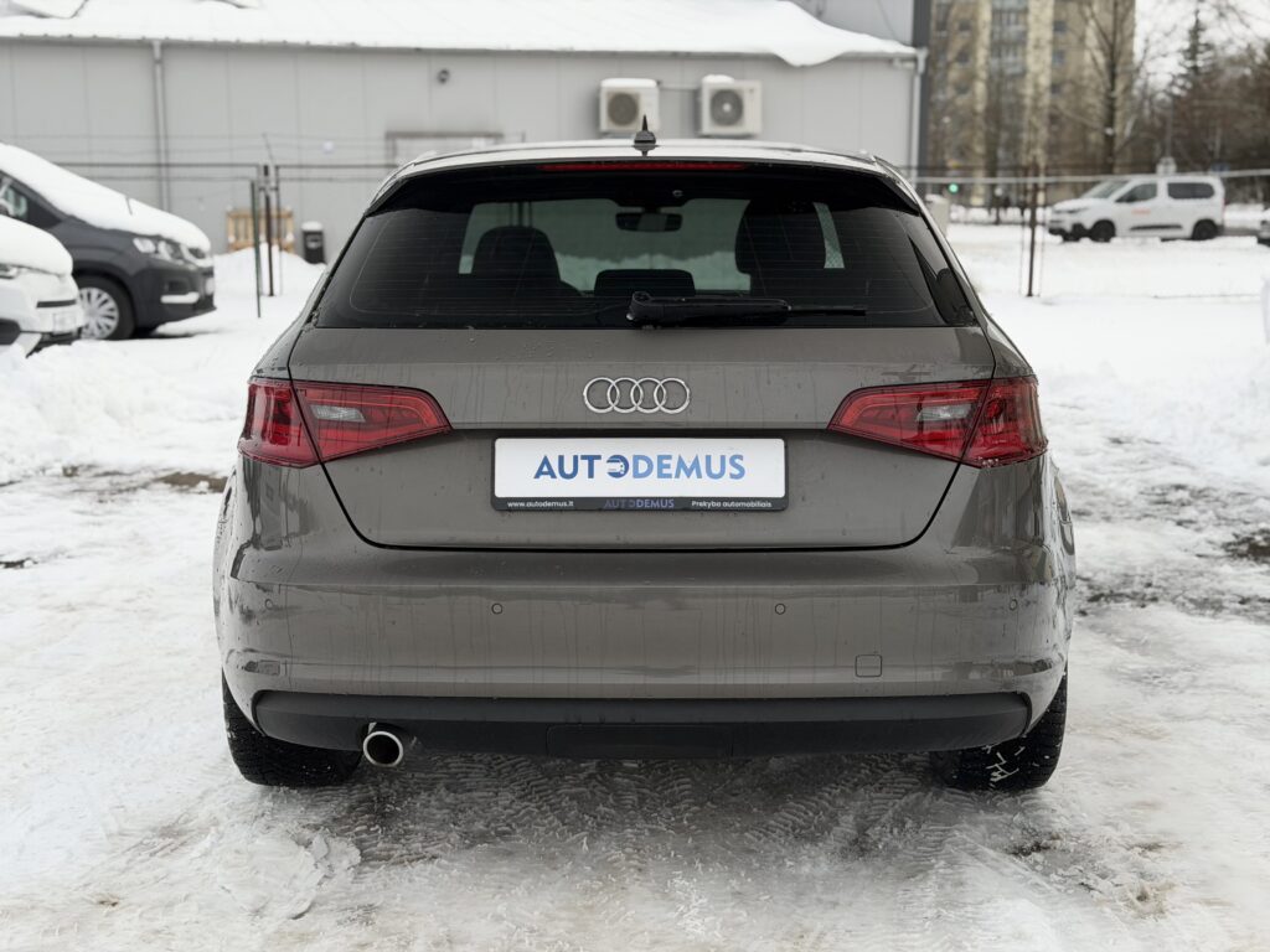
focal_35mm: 48
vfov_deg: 30.3
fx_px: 1761
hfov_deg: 39.7
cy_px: 476
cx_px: 635
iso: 64
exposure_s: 1/484
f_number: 1.78
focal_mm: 6.76
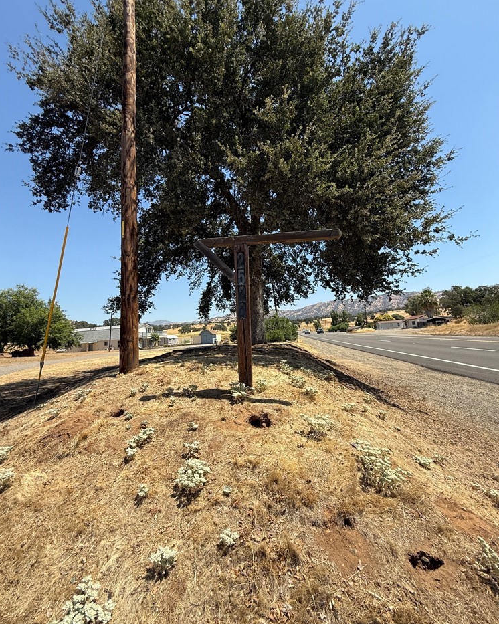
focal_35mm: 15
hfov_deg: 84.0
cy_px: 299
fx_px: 277
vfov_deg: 96.8
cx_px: 247
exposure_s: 1/1285
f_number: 2.2
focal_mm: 2.22
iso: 50
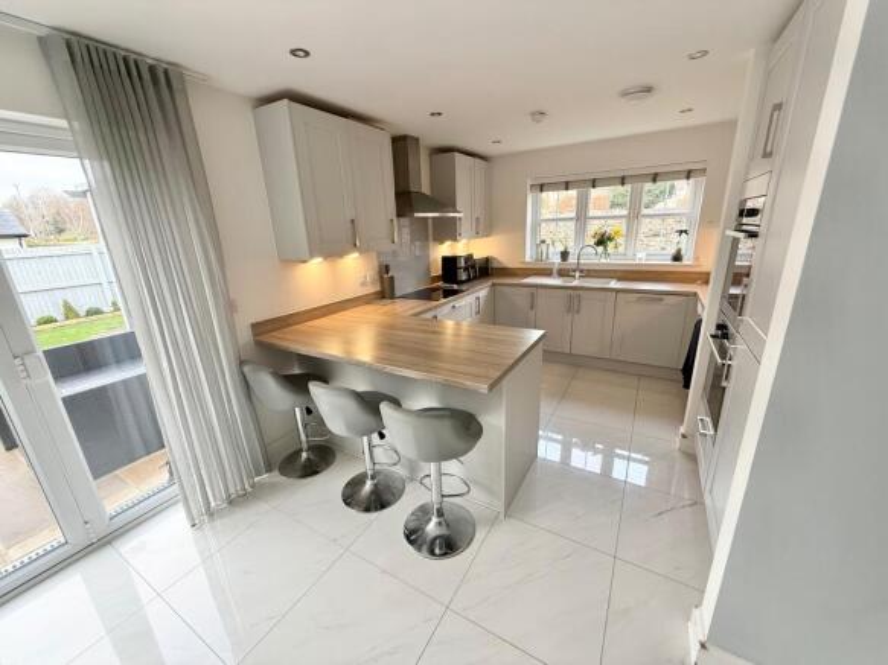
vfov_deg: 85.7
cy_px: 332
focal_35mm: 14
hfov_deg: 102.1
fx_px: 359
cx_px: 444
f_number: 2.2
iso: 160
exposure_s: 1/99
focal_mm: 2.22
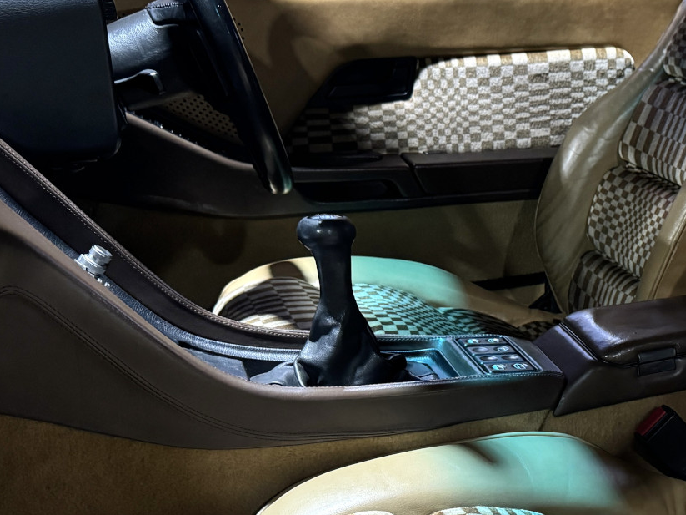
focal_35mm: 56
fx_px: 1110
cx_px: 683
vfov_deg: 25.9
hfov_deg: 31.8
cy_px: 356
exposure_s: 1/50
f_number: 1.78
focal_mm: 6.76
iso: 640
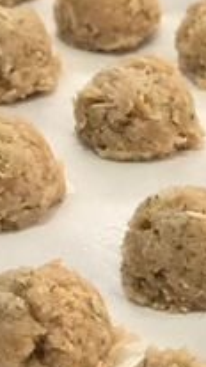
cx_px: 243
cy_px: 80
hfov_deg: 6.3
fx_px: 1870
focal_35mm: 192
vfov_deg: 11.2
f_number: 2.8
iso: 160
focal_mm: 6.6
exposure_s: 1/50
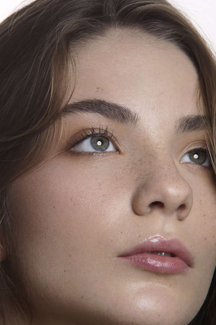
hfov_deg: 6.6
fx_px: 1886
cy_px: 164
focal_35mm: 210
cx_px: 105
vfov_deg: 9.8
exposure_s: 1/125
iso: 100
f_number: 11
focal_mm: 135
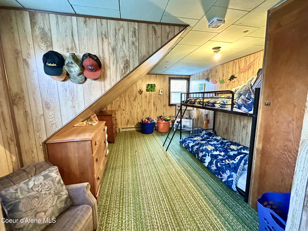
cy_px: 116
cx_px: 154
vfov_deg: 85.7
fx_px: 125
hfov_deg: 102.1
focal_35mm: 14
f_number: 2.2
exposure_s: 1/60
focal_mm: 2.22
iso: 1000
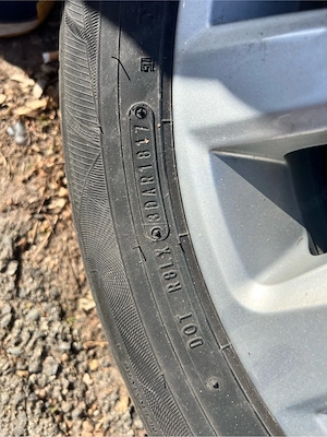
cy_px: 218
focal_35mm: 26
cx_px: 164
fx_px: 327
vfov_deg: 67.3
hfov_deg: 53.1
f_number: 1.5
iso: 50
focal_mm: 5.7
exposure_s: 1/1869
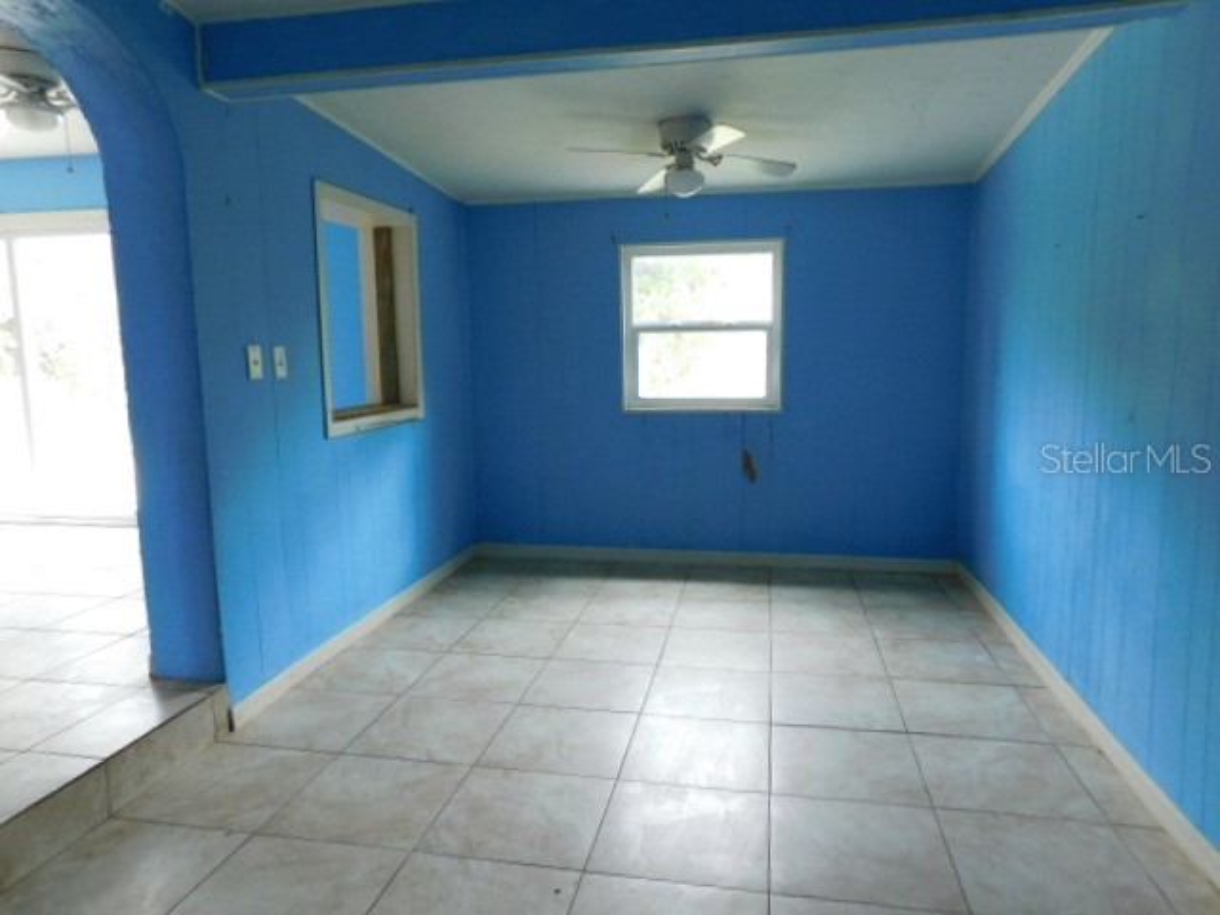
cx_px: 610
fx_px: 811
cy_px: 458
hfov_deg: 73.9
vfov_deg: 58.9
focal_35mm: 23
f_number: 3
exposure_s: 1/30
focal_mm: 4
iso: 140
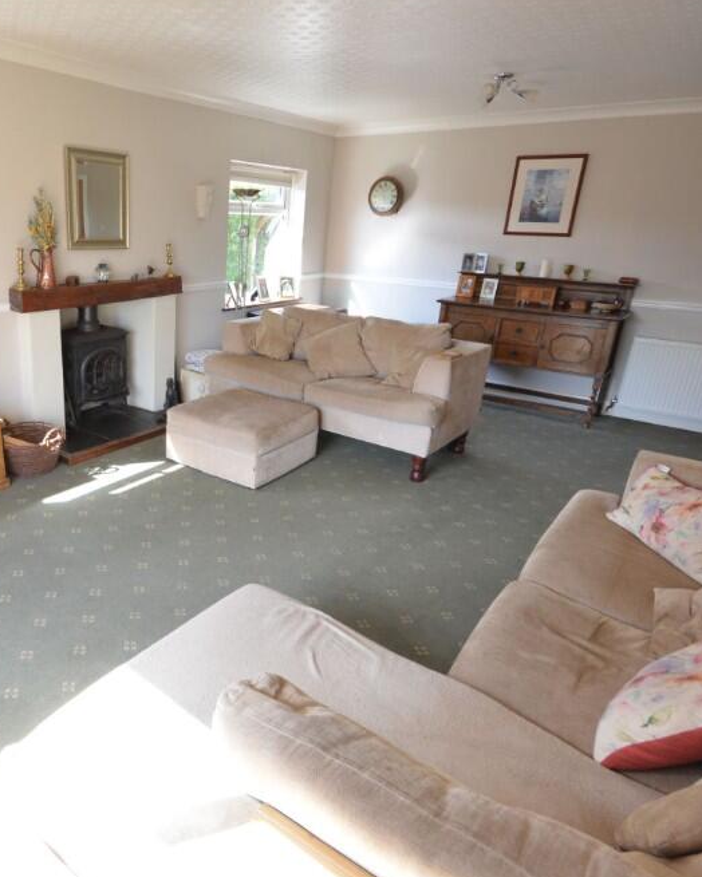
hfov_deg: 61.1
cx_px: 216
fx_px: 571
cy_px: 443
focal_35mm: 22
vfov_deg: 75.0
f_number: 8
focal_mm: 10
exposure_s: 1/30
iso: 400
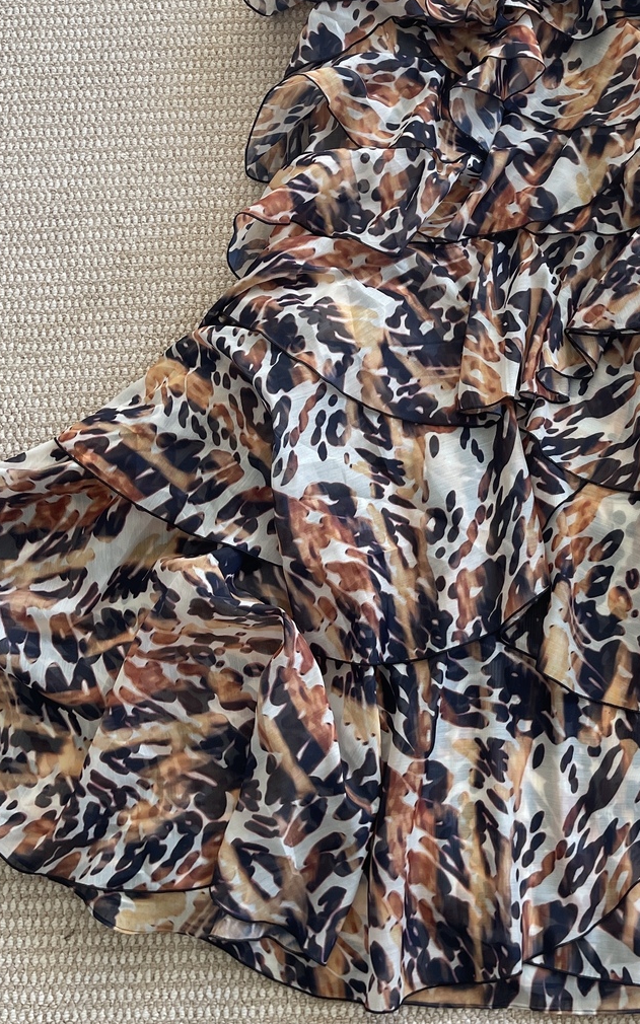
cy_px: 355
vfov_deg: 46.6
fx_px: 1172
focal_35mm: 42
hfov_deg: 29.7
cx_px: 530
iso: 80
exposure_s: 1/121
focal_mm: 5.1
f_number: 1.6
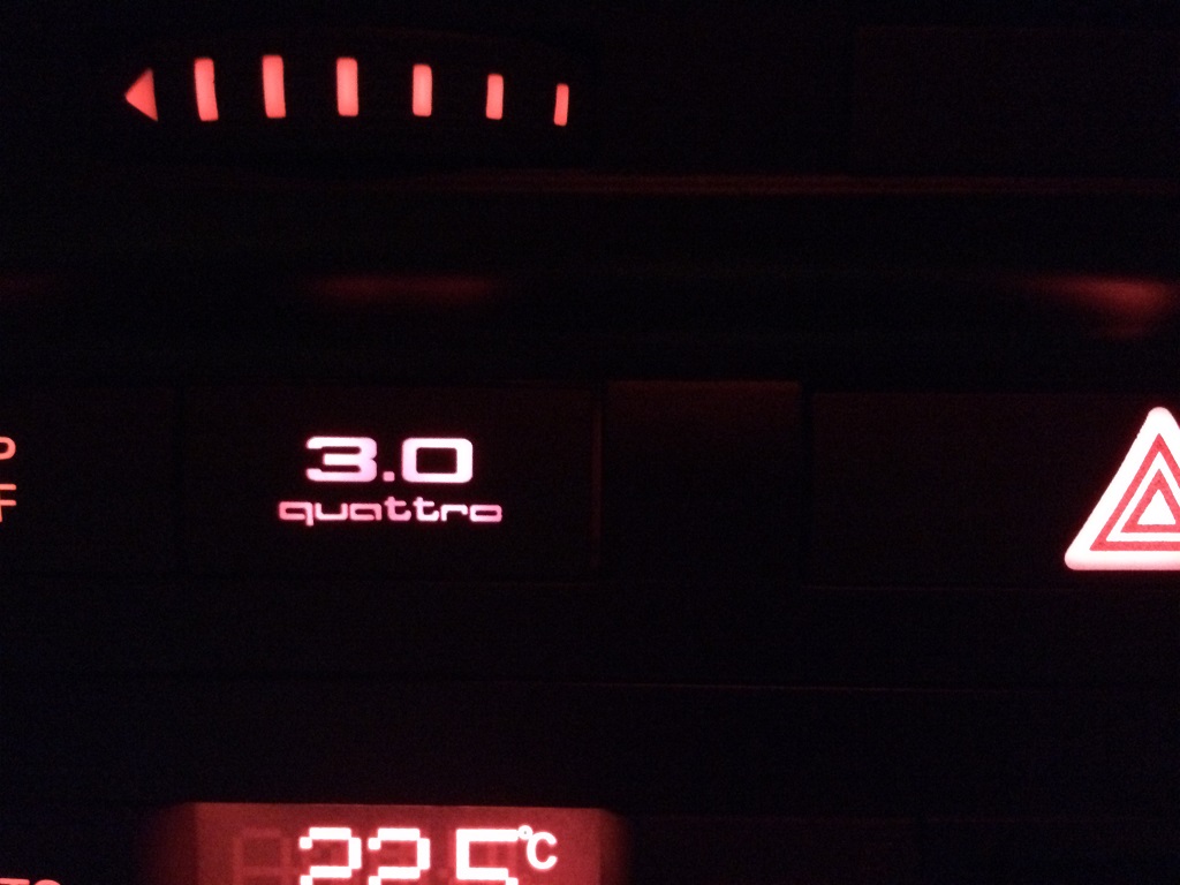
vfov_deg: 46.8
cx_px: 590
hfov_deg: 60.0
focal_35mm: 30
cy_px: 442
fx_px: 1023
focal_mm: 4.12
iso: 2500
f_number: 2.2
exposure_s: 1/15
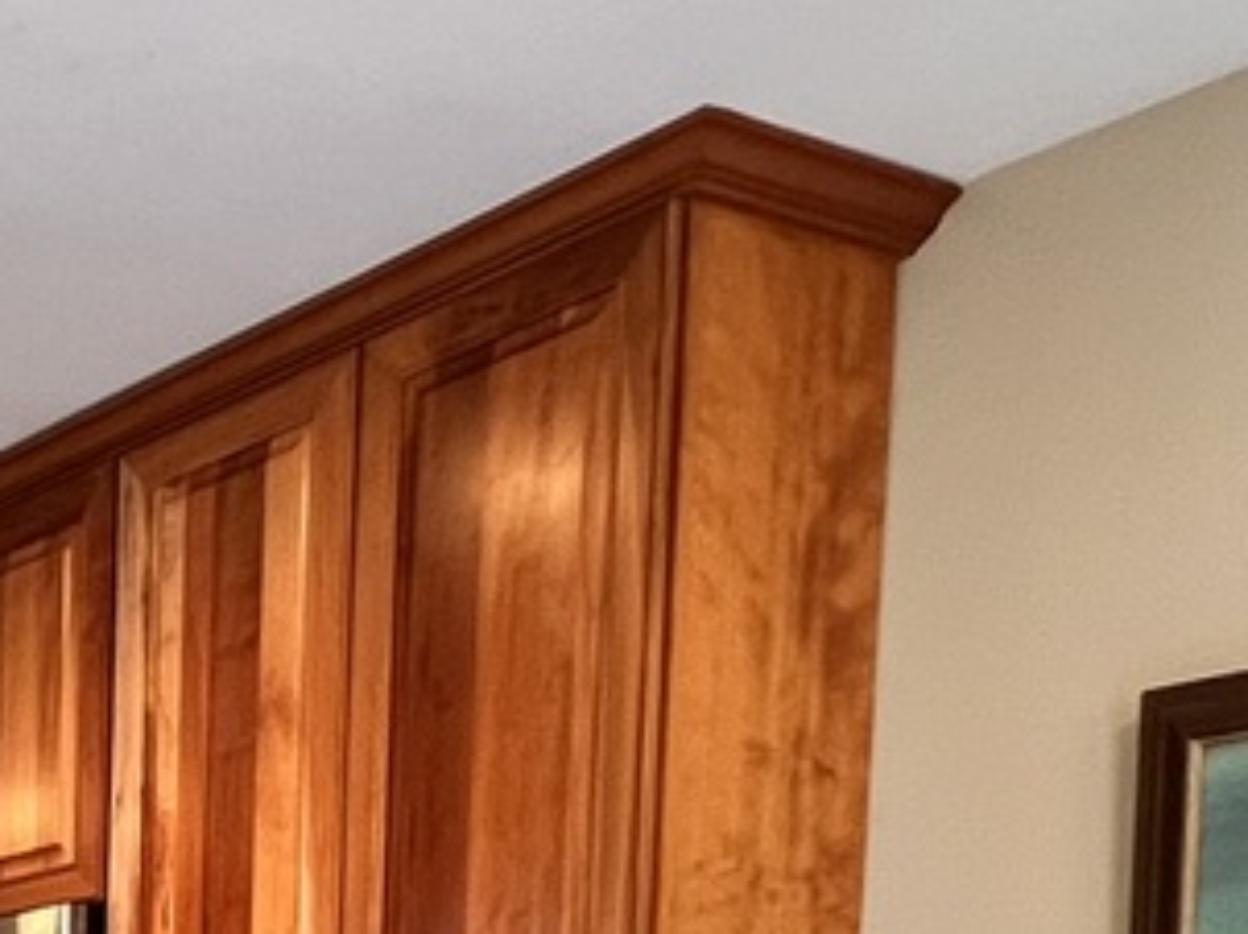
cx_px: -496
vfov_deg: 19.7
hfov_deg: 25.5
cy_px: 1496
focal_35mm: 62
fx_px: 2233
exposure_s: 1/60
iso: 320
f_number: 1.8
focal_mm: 1.57
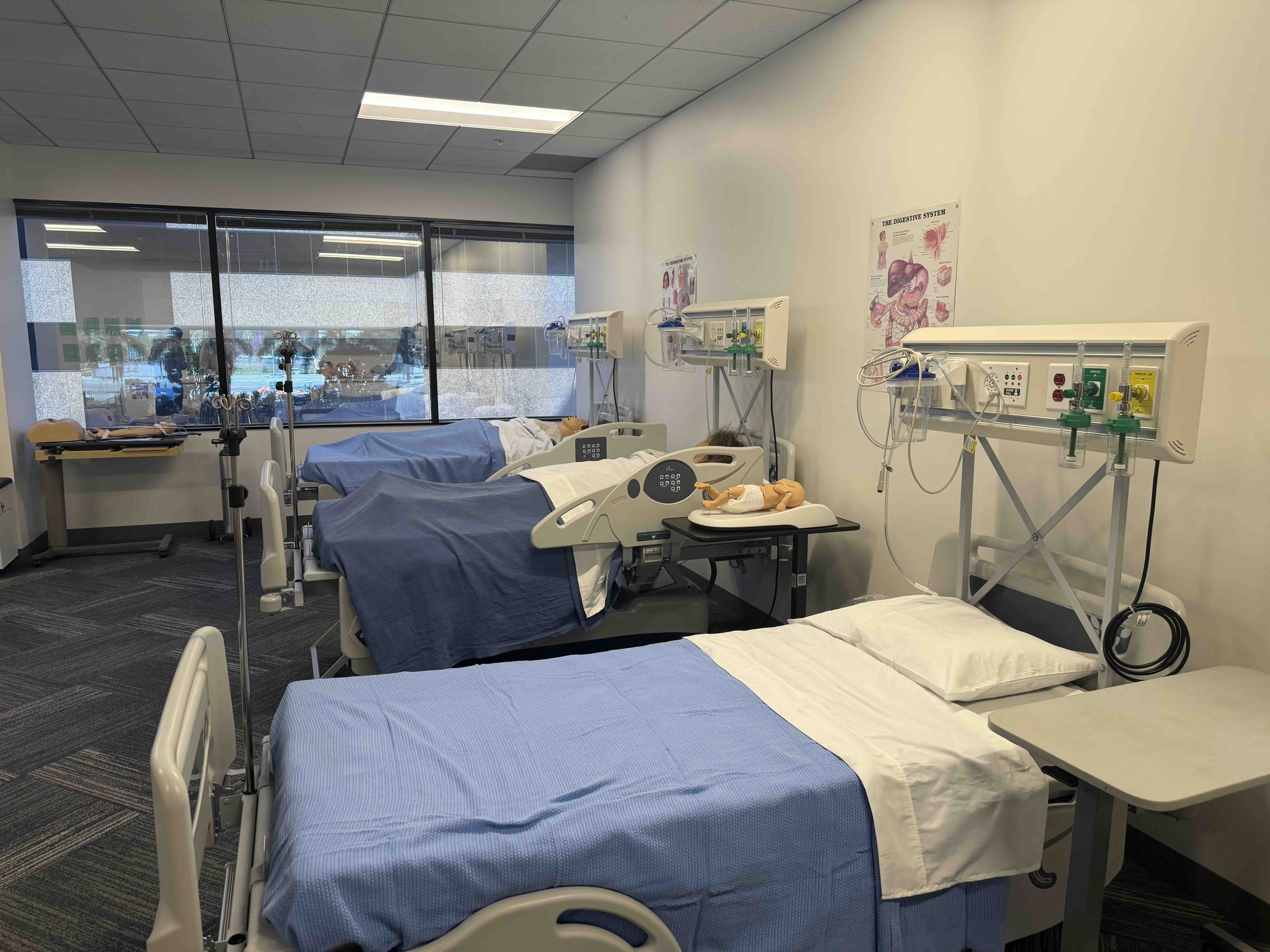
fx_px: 881
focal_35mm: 24
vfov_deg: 56.8
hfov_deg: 71.6
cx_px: 635
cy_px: 476
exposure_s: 1/115
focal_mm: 6.76
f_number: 1.78
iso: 125
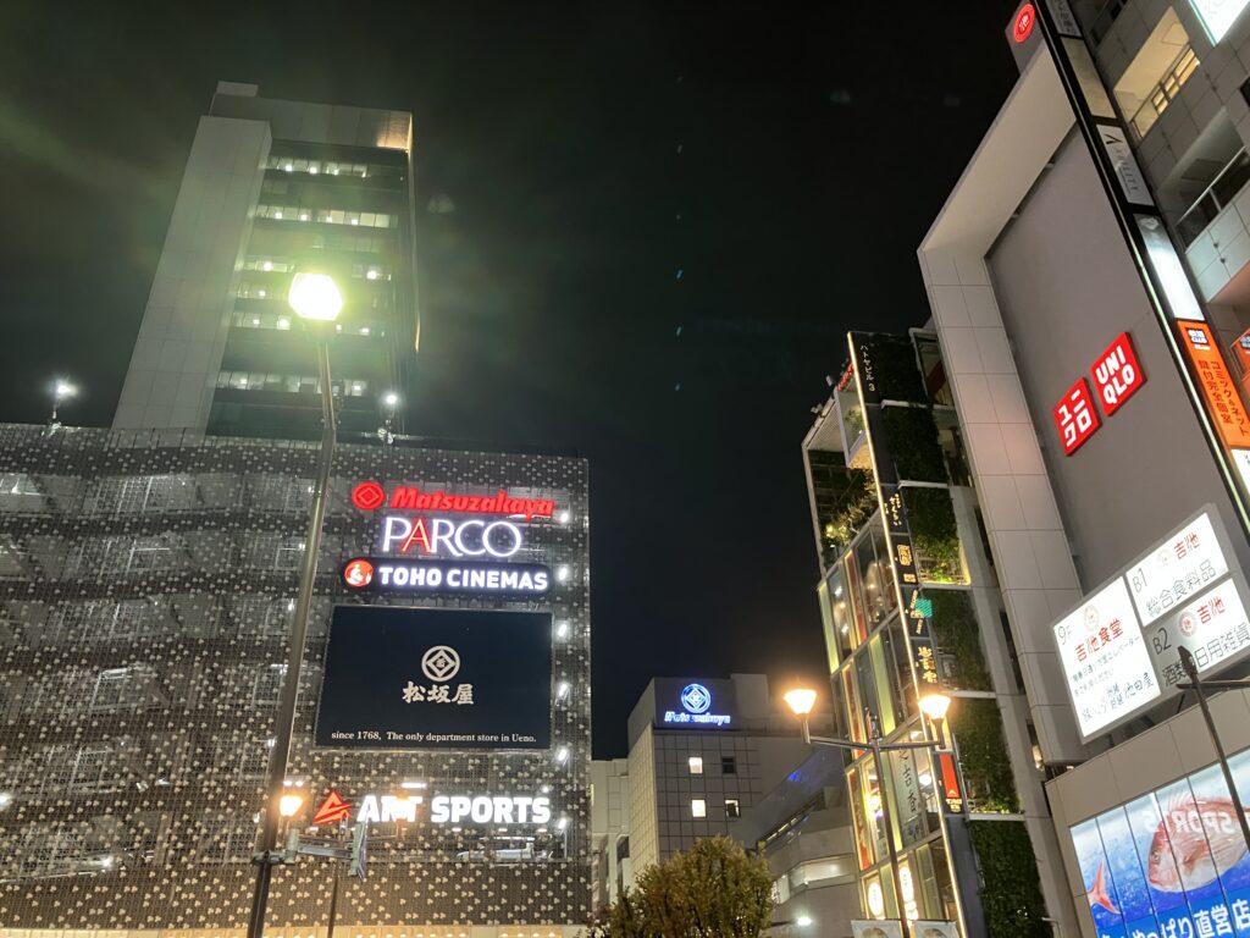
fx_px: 1011
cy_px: 469
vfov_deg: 49.7
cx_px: 625
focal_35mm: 28
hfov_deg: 63.4
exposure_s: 1/25
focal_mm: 3.99
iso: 320
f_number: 1.8
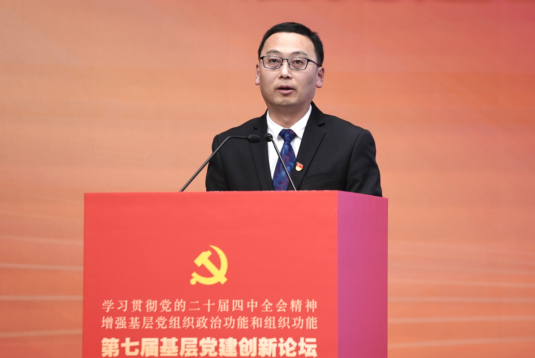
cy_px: 179
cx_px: 268
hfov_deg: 10.3
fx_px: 2974
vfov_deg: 6.9
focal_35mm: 200
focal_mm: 200
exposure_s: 1/250
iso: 800
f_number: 4
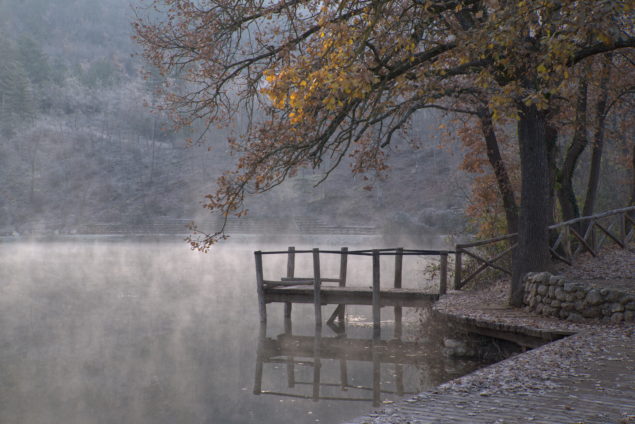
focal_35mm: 53
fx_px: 935
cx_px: 318
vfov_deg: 25.5
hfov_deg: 37.5
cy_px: 212
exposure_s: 1/30
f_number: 6.3
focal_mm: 53
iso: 100
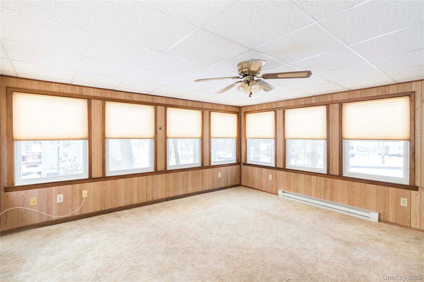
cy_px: 141
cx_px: 212
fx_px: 200
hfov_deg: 93.3
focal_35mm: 17
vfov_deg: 70.4
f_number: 9
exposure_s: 1/3
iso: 400
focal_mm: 17
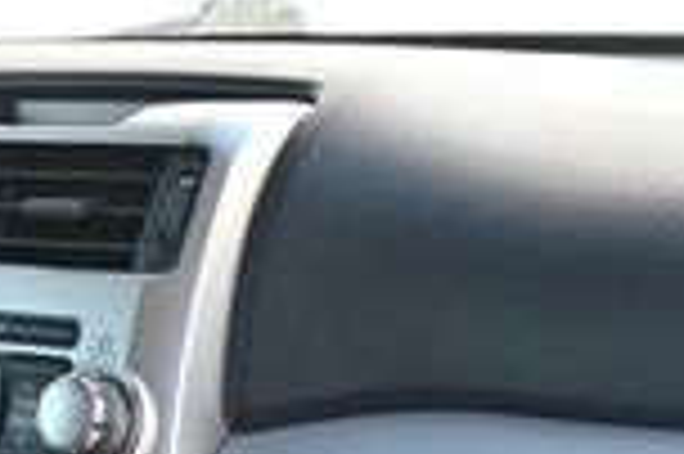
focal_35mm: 123
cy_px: 908
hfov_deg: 16.7
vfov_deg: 10.3
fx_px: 2335
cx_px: 324
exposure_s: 1/160
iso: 400
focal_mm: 19.5
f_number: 3.8
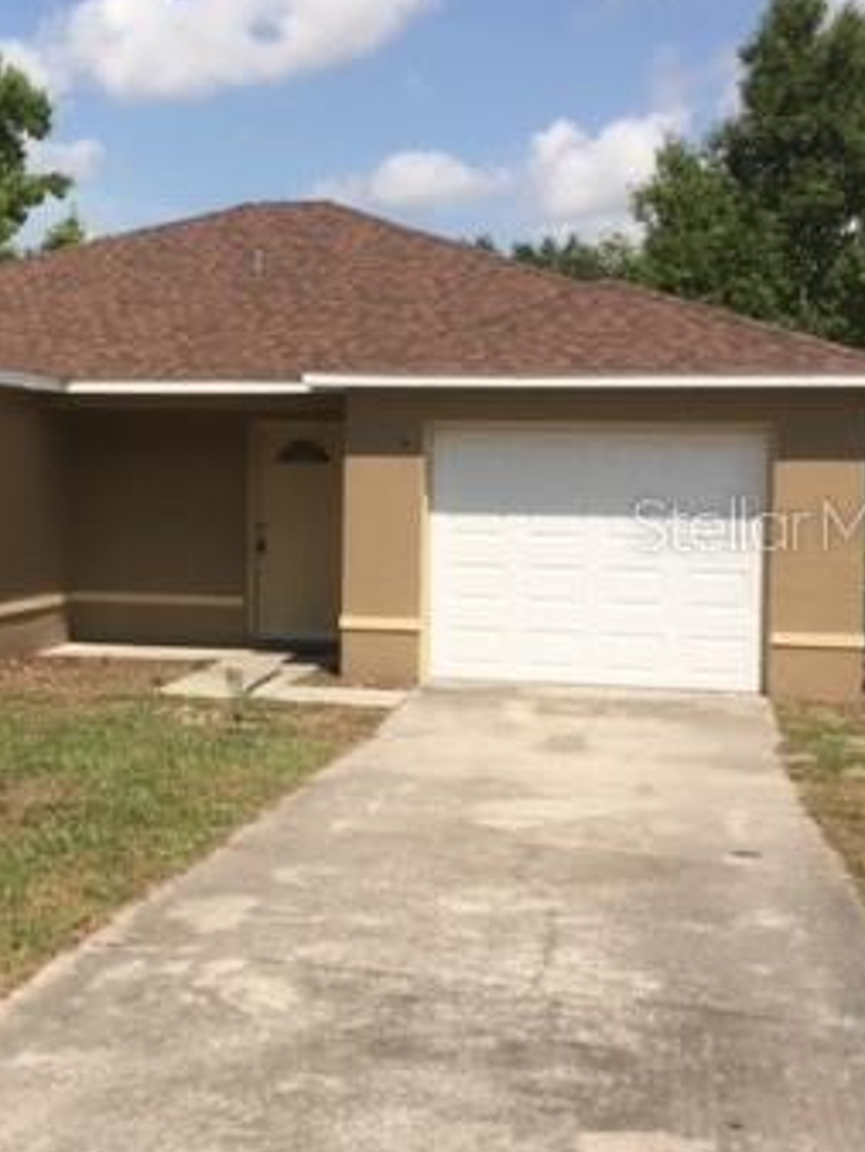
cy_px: 523
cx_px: 133
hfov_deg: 25.9
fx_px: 1831
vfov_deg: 34.9
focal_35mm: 55
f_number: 2.2
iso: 32
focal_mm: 4.15
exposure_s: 1/2639
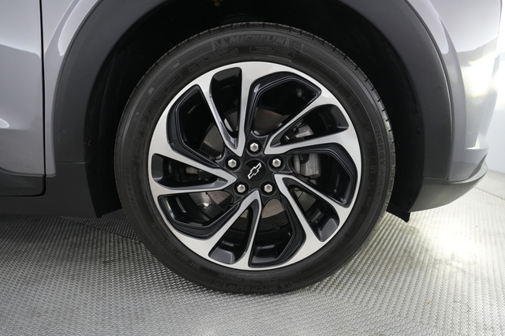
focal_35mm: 24
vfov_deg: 53.1
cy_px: 168
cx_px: 252
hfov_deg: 73.8
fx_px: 336
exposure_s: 1/80
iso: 3200
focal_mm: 24
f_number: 4
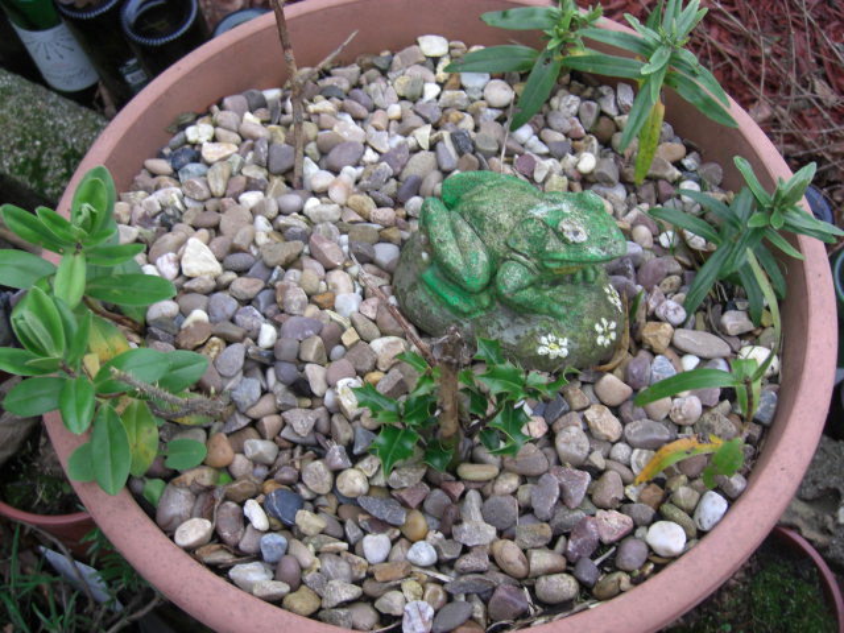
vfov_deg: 37.7
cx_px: 422
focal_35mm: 38
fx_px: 927
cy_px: 316
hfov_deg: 49.0
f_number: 2.8
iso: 100
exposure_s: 1/60
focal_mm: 7.9
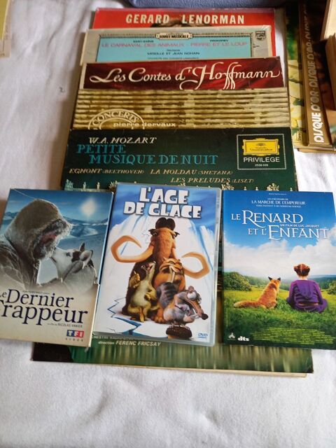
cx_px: 168
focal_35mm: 25
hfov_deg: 54.9
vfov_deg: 69.4
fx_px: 324
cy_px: 224
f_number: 1.8
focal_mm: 4.65
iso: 160
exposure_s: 1/50
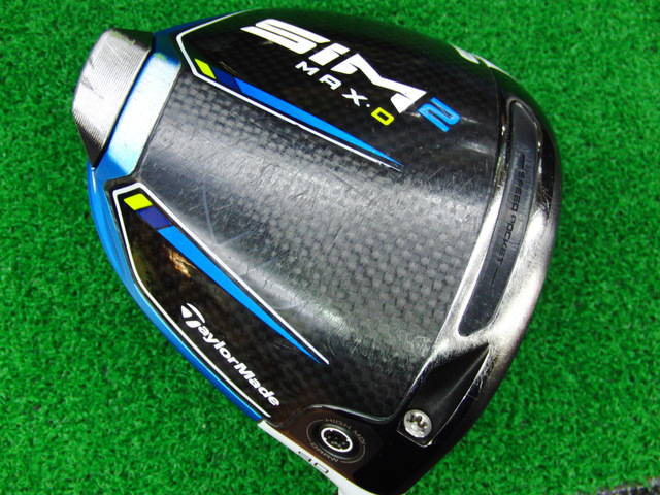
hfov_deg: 50.1
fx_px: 705
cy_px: 248
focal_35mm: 37
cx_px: 330
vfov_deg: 38.7
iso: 400
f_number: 3.6
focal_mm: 6.42
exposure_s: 1/40
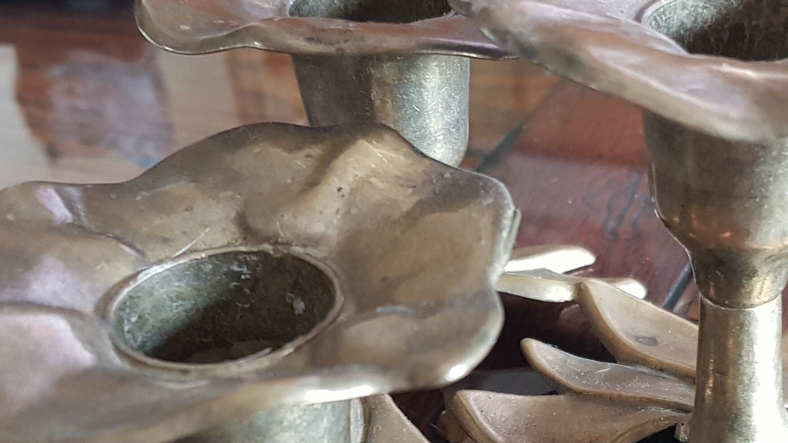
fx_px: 1358
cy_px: 443
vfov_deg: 18.1
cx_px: 542
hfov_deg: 32.0
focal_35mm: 65
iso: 200
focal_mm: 4.3
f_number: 1.7
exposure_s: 1/13
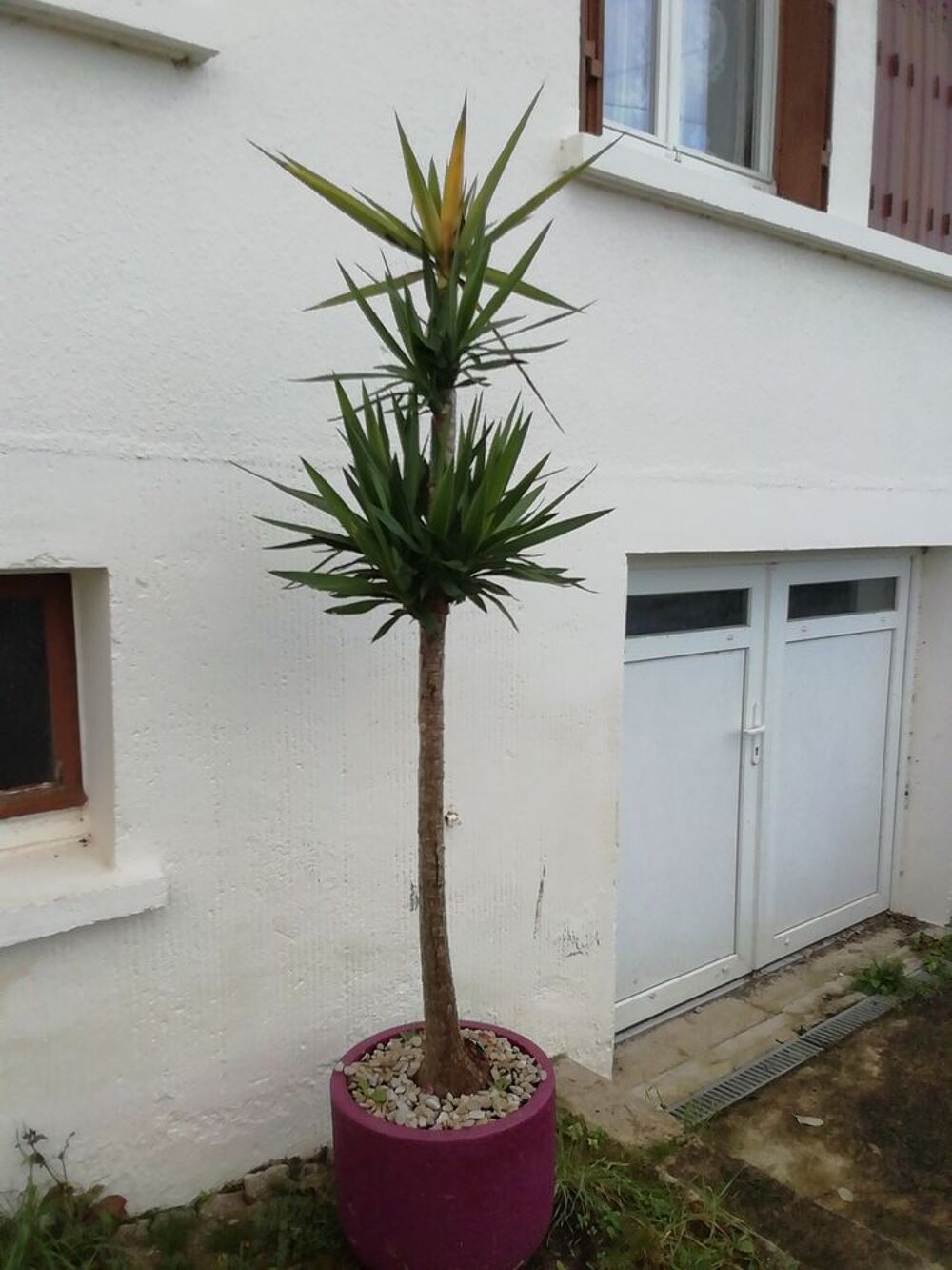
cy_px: 635
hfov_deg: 51.4
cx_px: 476
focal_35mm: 27
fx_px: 990
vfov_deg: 65.3
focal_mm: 2.25
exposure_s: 1/521
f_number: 2.4
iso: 100
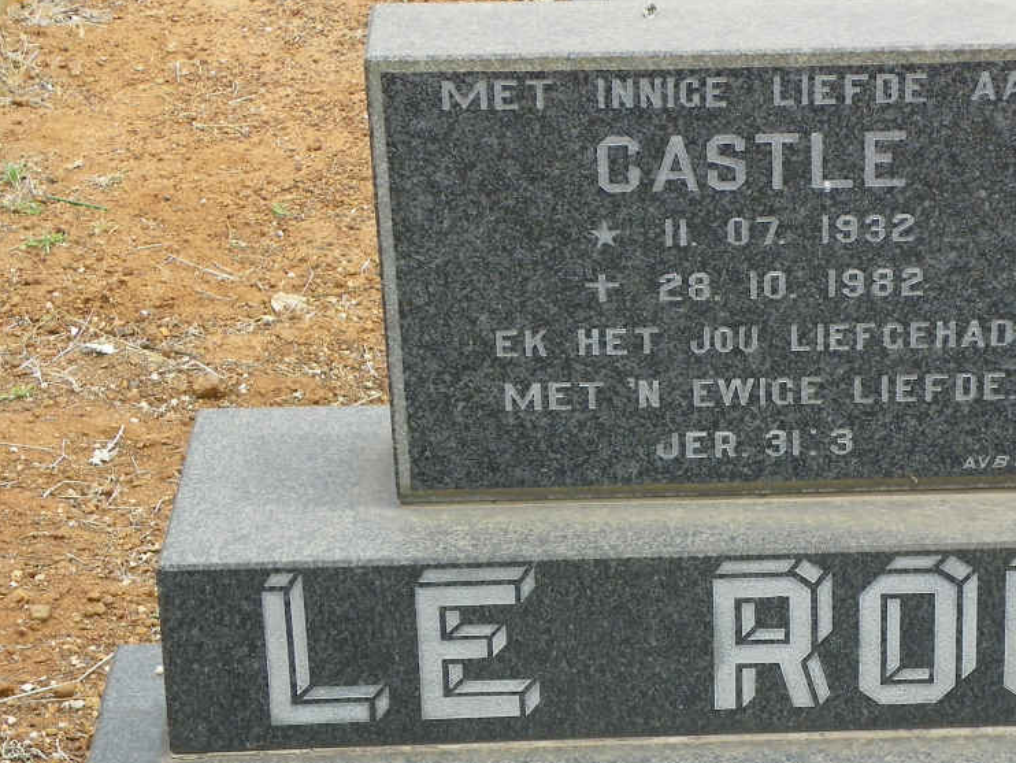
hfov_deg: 16.6
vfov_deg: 12.5
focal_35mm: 118
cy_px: 501
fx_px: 3464
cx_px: 786
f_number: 4
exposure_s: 1/160
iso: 64
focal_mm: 13
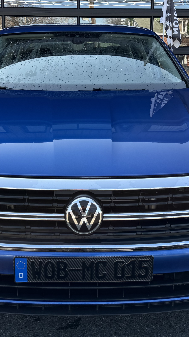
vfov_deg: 43.7
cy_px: 160
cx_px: 80
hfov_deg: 25.4
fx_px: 419
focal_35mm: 47
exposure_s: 1/1075
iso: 100
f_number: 1.78
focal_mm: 6.76
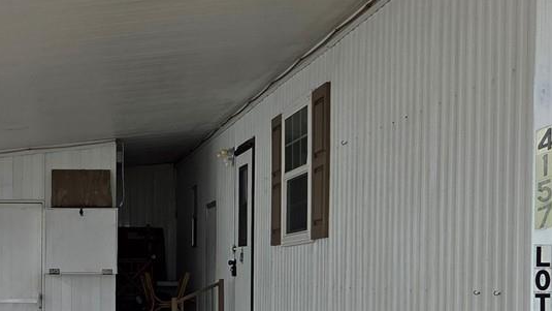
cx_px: 45
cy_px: 287
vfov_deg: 15.9
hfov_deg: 27.1
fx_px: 1098
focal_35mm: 75
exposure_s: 1/3160
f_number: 1.8
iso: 80
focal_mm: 5.4
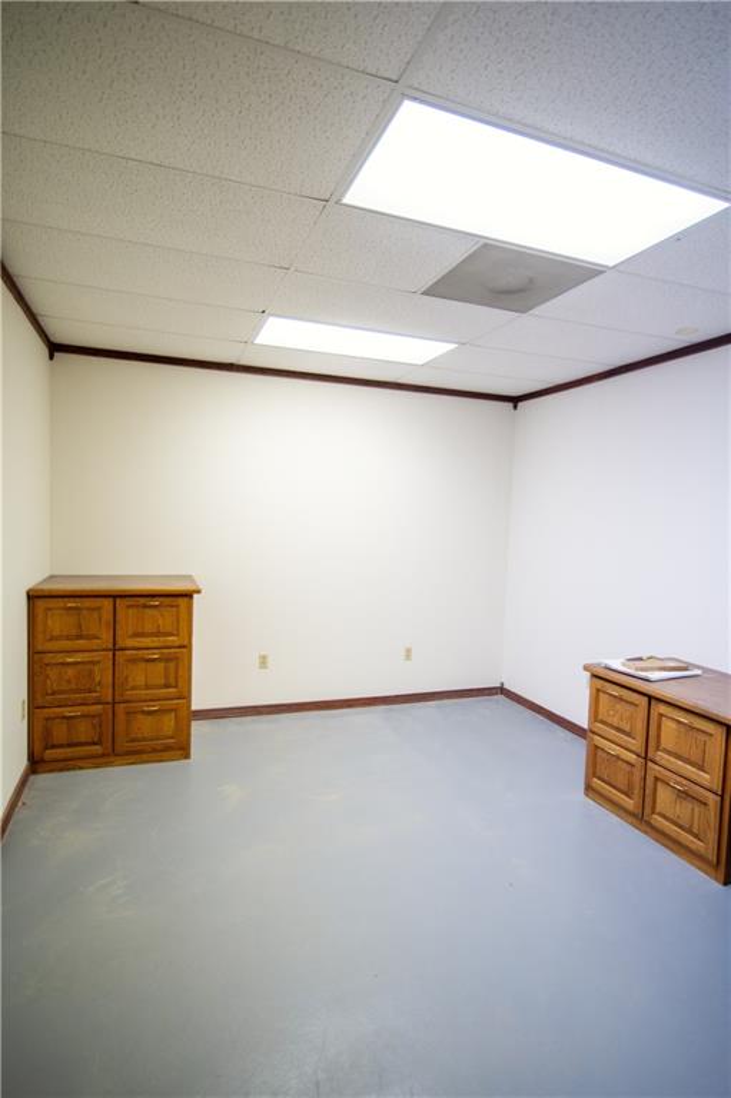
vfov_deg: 84.0
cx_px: 366
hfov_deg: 61.9
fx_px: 610
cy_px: 549
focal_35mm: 20
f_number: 2.8
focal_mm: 20
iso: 400
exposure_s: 1/250
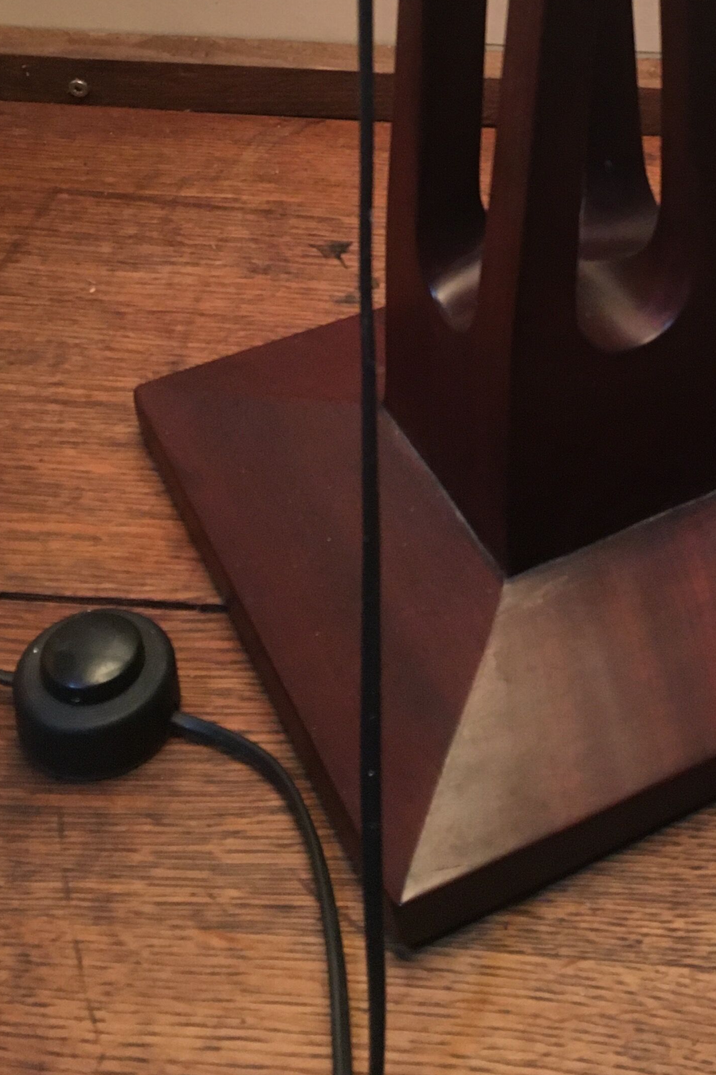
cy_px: 90
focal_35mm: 57
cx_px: 555
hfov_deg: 23.5
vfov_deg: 33.1
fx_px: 1701
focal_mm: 4.15
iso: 200
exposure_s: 1/20
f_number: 2.2
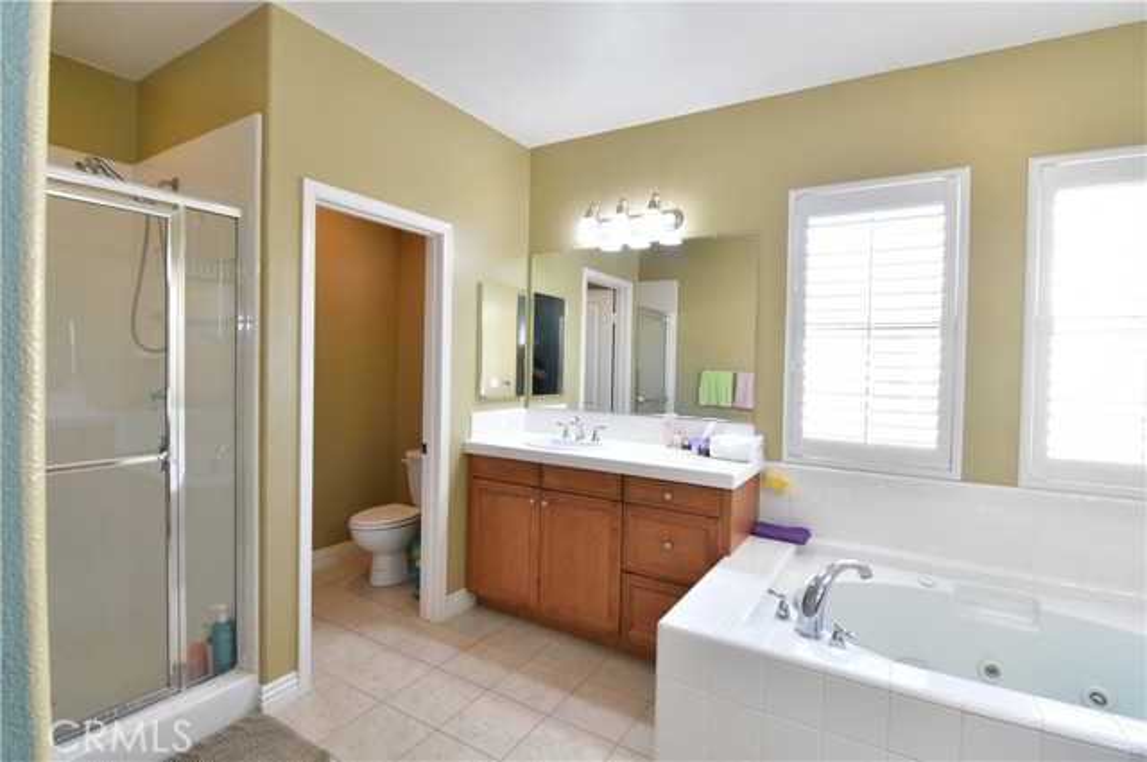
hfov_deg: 96.8
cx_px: 574
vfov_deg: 73.6
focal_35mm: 16
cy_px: 381
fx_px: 509
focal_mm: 11
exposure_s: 1/20
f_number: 13
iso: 2000
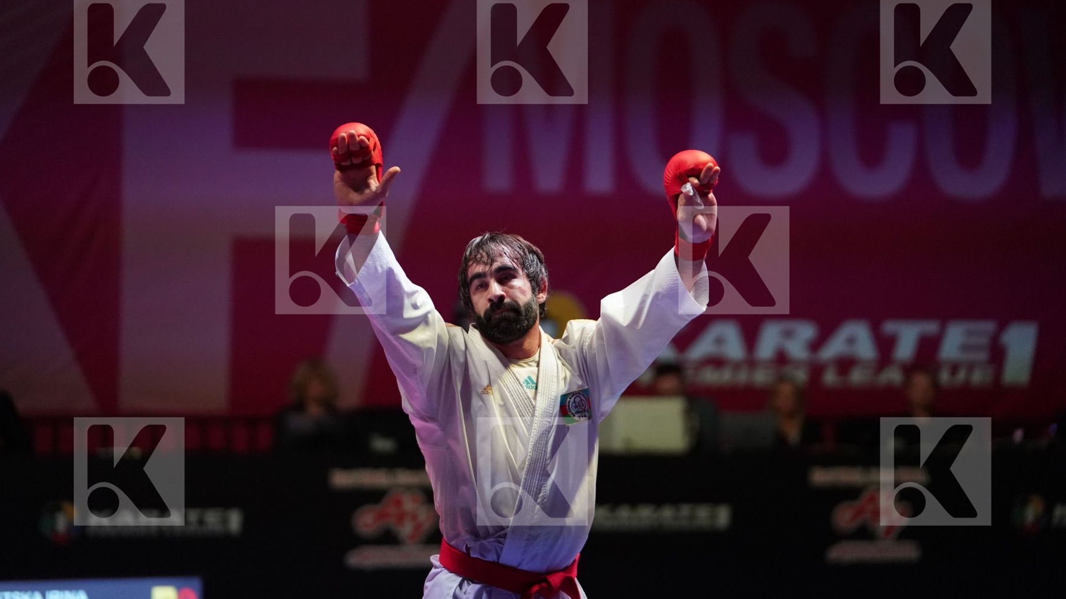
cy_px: 260
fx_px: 3986
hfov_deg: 15.2
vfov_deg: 8.6
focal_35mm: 141
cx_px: 532
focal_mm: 134
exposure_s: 1/1000
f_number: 2.8
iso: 6400
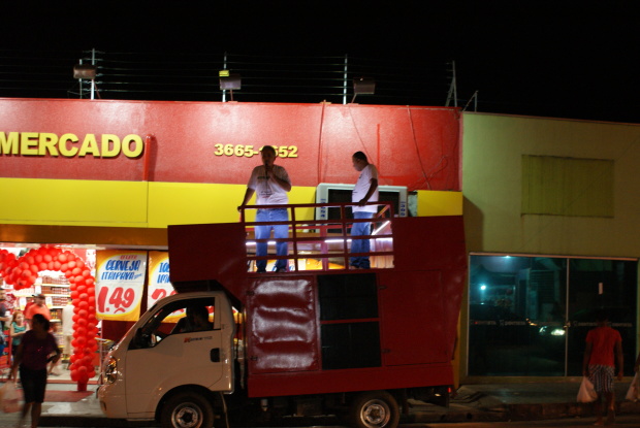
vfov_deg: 32.0
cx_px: 320
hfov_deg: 46.3
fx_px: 748
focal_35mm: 42
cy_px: 214
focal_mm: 28
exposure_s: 1/10
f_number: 4.5
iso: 800
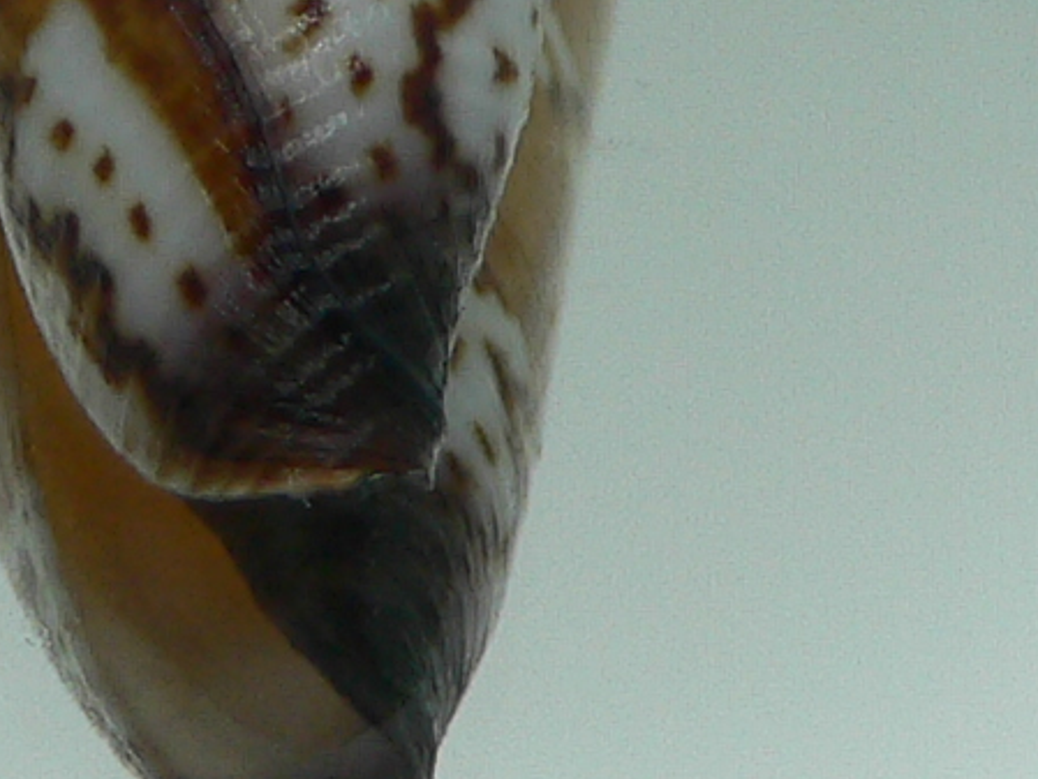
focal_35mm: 157
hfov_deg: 12.5
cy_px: -476
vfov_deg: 9.2
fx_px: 4709
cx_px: 264
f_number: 2.8
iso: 80
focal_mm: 4.6
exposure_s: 1/100
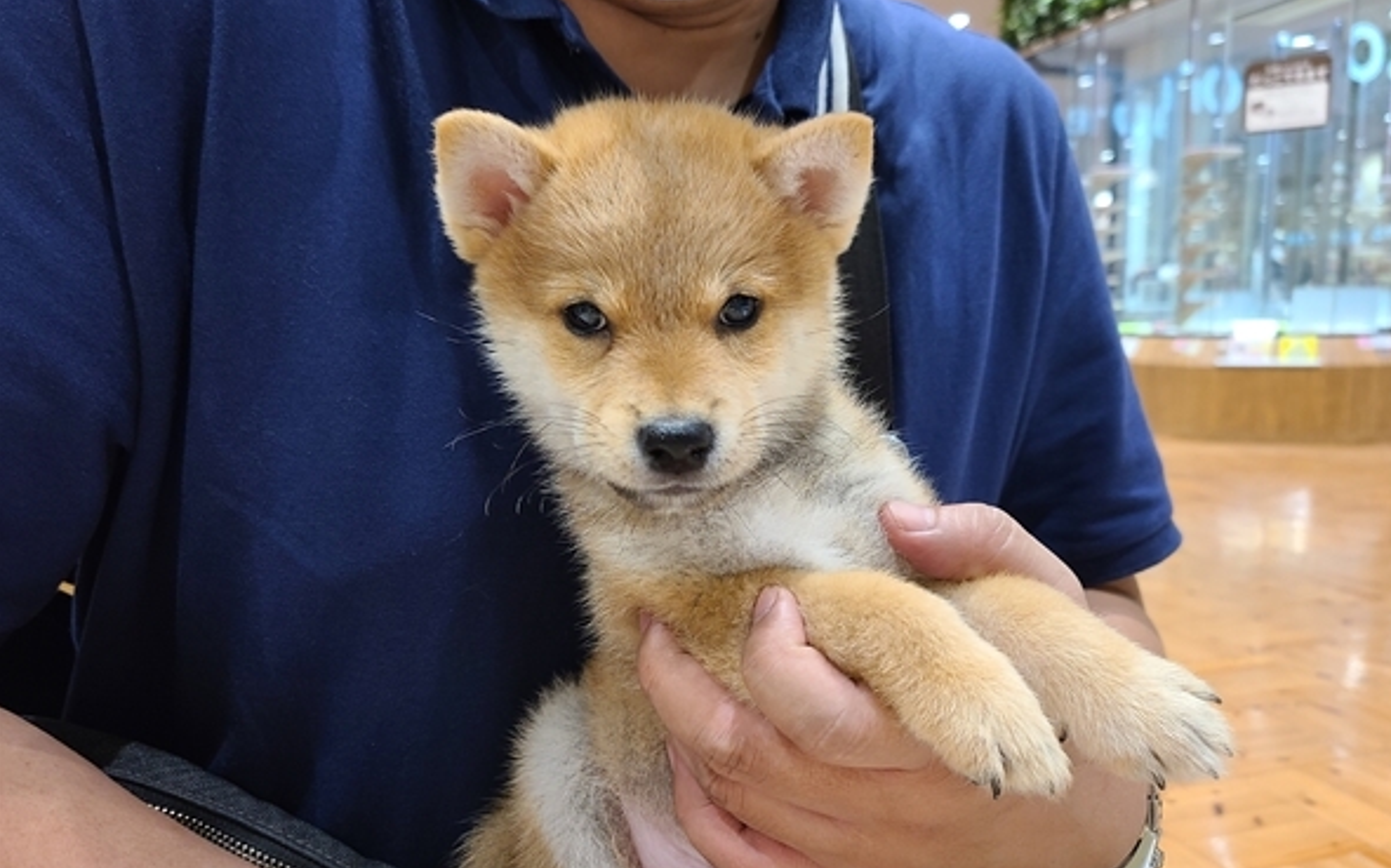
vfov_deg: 44.4
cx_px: 701
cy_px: 487
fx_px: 1061
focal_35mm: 28
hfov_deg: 66.5
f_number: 1.8
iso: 160
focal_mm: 5.4
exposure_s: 1/50
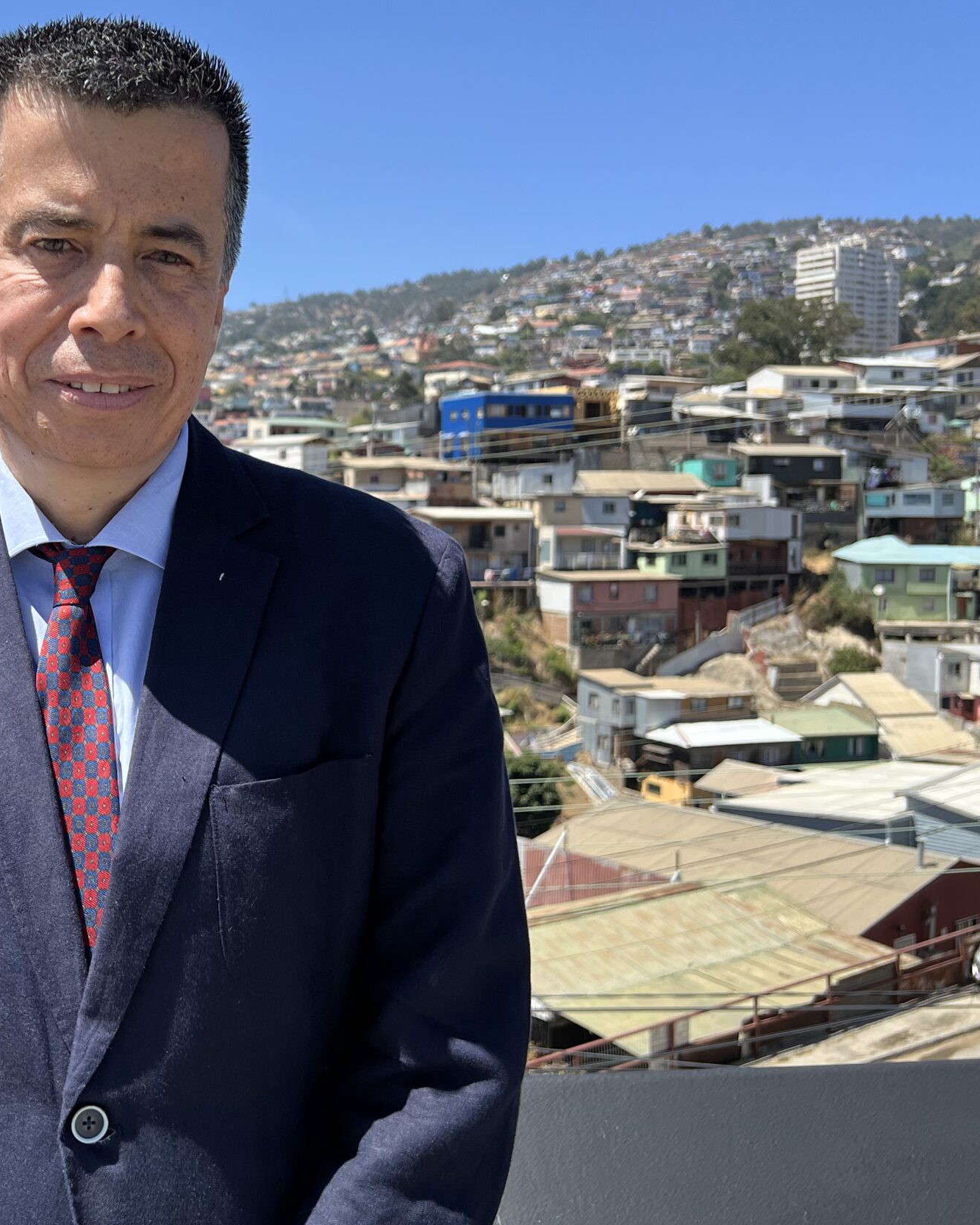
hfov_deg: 35.9
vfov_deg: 46.7
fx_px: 1414
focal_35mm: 39
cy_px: 536
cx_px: 98
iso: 50
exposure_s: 1/2695
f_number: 1.5
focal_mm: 5.7
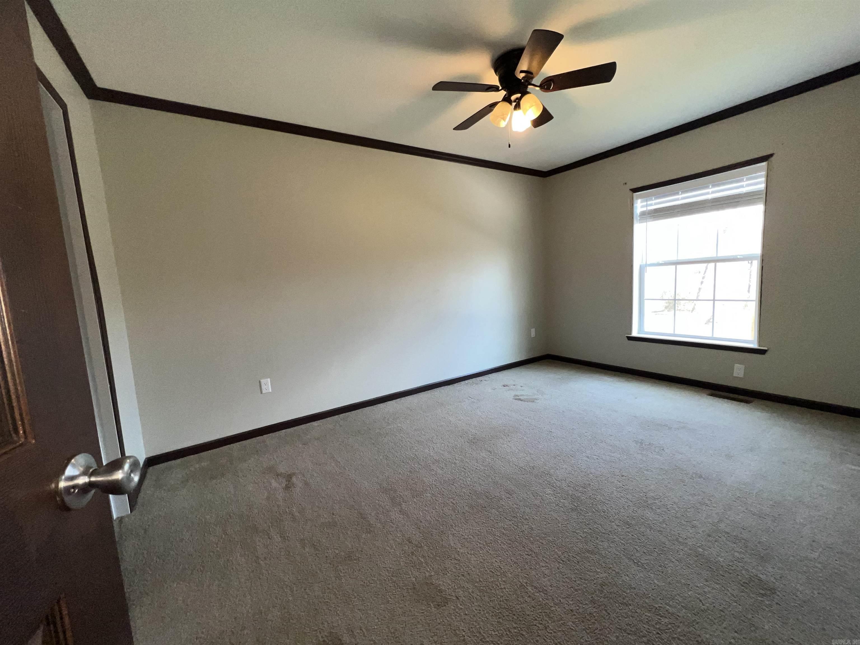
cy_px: 322
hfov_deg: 106.2
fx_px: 323
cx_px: 430
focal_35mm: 13
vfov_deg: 89.9
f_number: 1.8
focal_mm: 1.57
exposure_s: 1/120
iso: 100
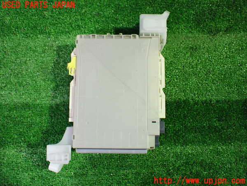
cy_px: 93
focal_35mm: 30
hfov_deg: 60.0
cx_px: 124
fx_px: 214
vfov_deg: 46.8
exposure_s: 1/60
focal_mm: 5.4
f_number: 2.3
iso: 800
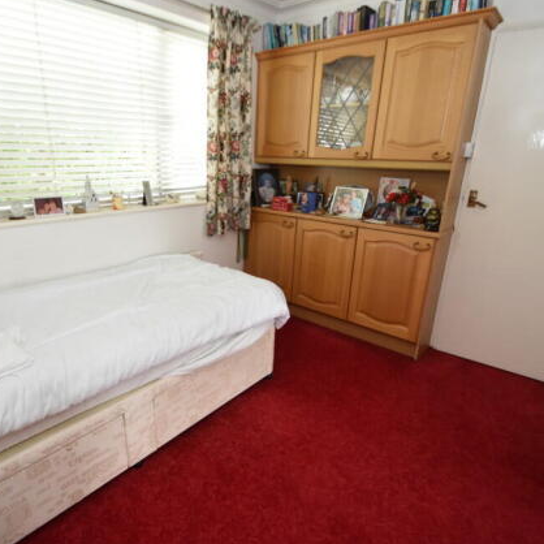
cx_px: 241
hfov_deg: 74.6
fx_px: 356
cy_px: 269
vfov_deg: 74.8
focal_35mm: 20
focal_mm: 10
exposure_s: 1/60
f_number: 3.5
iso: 800
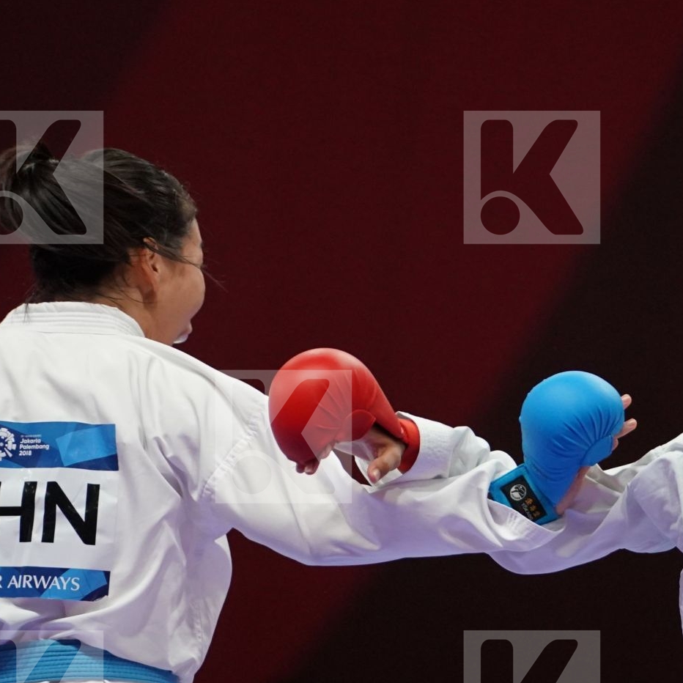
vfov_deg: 2.8
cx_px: 532
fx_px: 13996
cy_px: 437
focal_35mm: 627
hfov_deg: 2.8
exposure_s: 1/1000
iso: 2500
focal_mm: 255
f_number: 4
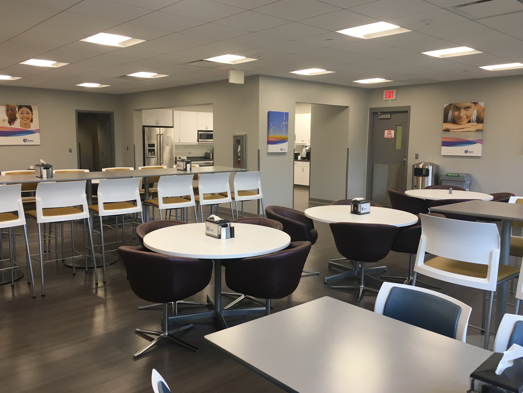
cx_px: 253
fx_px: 453
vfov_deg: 46.8
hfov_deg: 60.0
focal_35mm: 30
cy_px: 197
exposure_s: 1/30
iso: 25
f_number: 2.2
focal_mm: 4.15
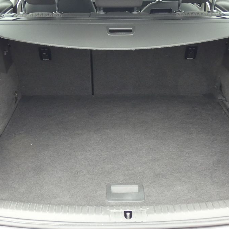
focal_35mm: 55
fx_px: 412
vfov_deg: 31.1
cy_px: 107
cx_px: 113
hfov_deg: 31.1
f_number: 3.6
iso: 320
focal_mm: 7.3
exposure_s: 1/80
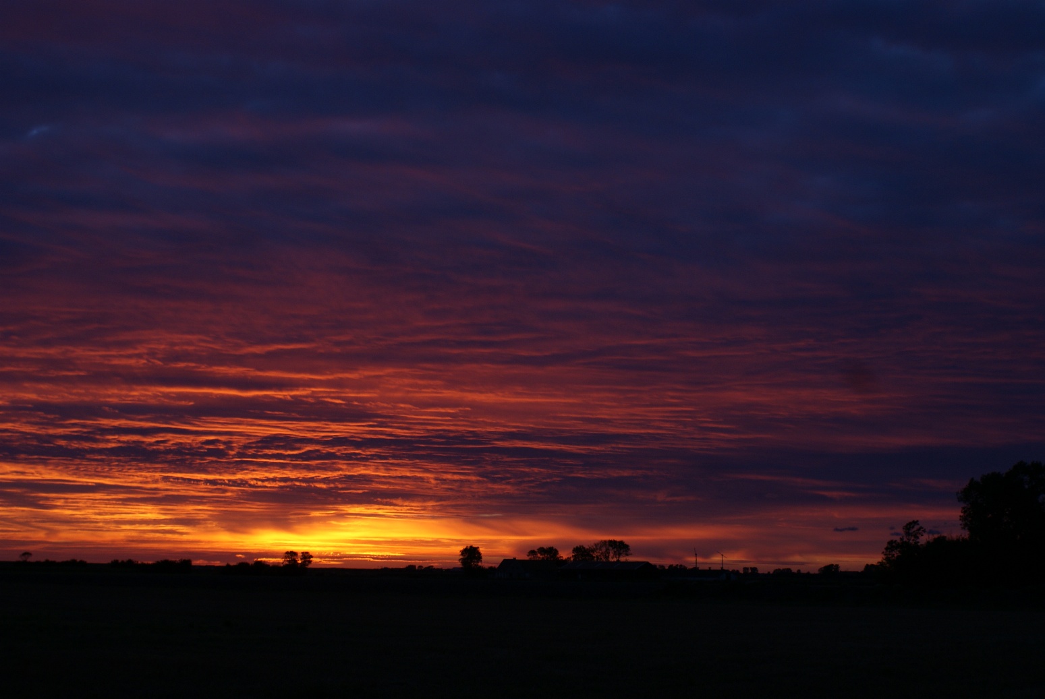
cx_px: 522
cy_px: 350
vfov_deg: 29.9
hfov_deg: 43.6
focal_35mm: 45
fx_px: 1308
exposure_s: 1/60
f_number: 5
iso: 160
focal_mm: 30
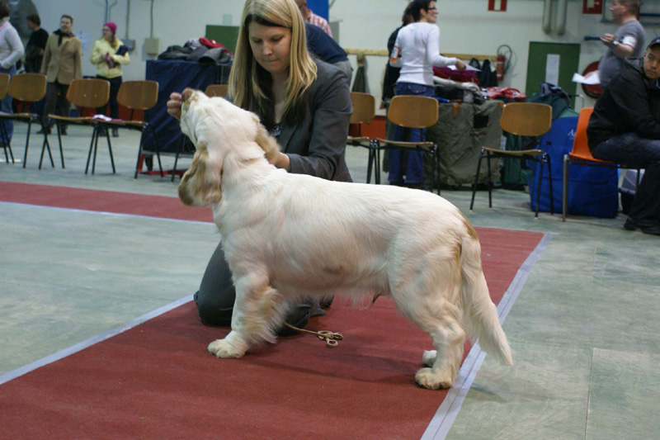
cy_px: 220
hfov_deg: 37.9
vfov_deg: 25.7
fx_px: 962
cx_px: 330
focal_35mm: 52
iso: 400
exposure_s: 1/30
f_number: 5.6
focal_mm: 35
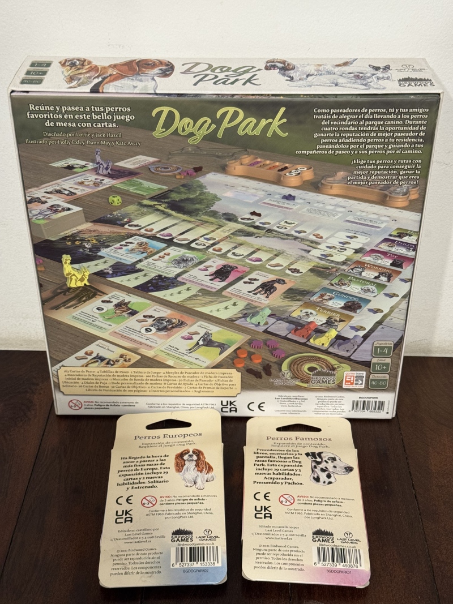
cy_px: 302
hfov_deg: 30.3
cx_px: 226
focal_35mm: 48
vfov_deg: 39.7
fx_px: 838
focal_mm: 6.76
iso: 200
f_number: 1.78
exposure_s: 1/50
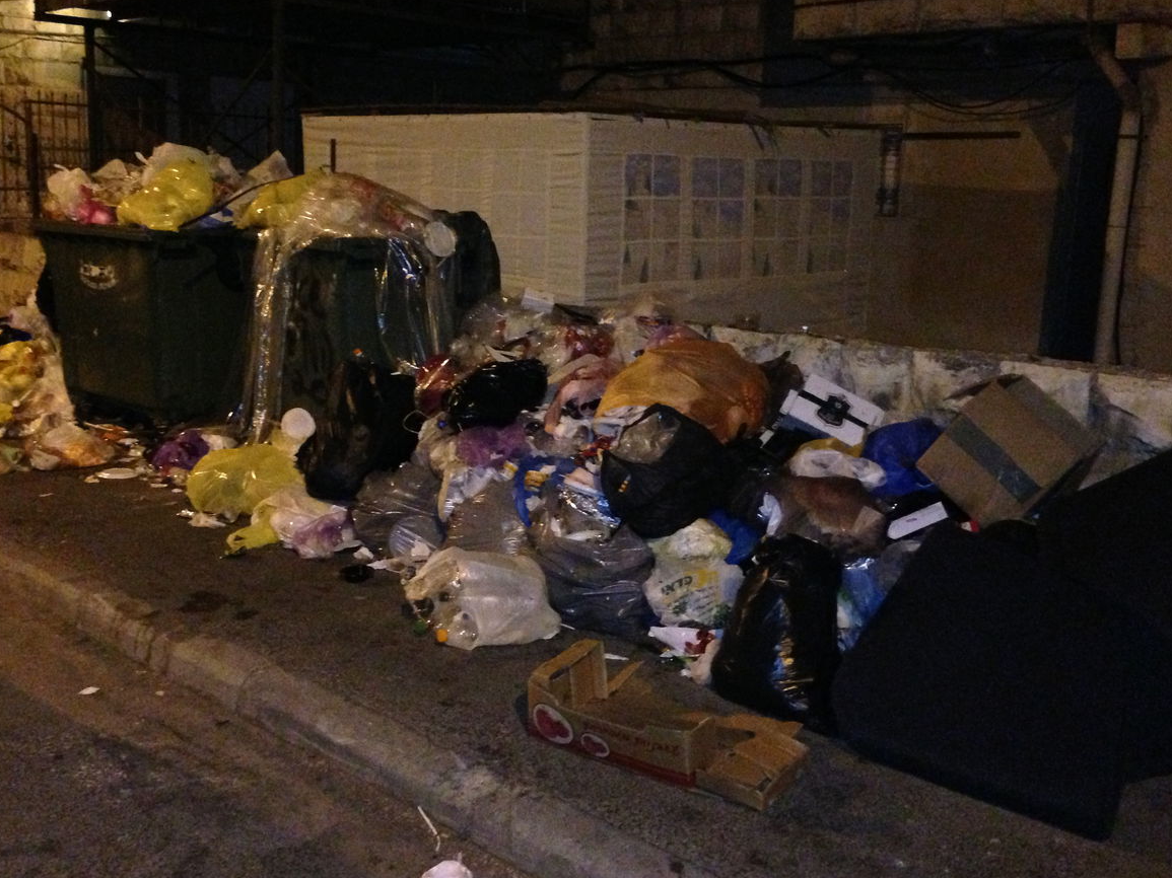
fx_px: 1354
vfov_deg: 35.9
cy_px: 405
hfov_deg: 46.8
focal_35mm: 40
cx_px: 541
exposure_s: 1/16
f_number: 2.4
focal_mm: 4.13
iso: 800
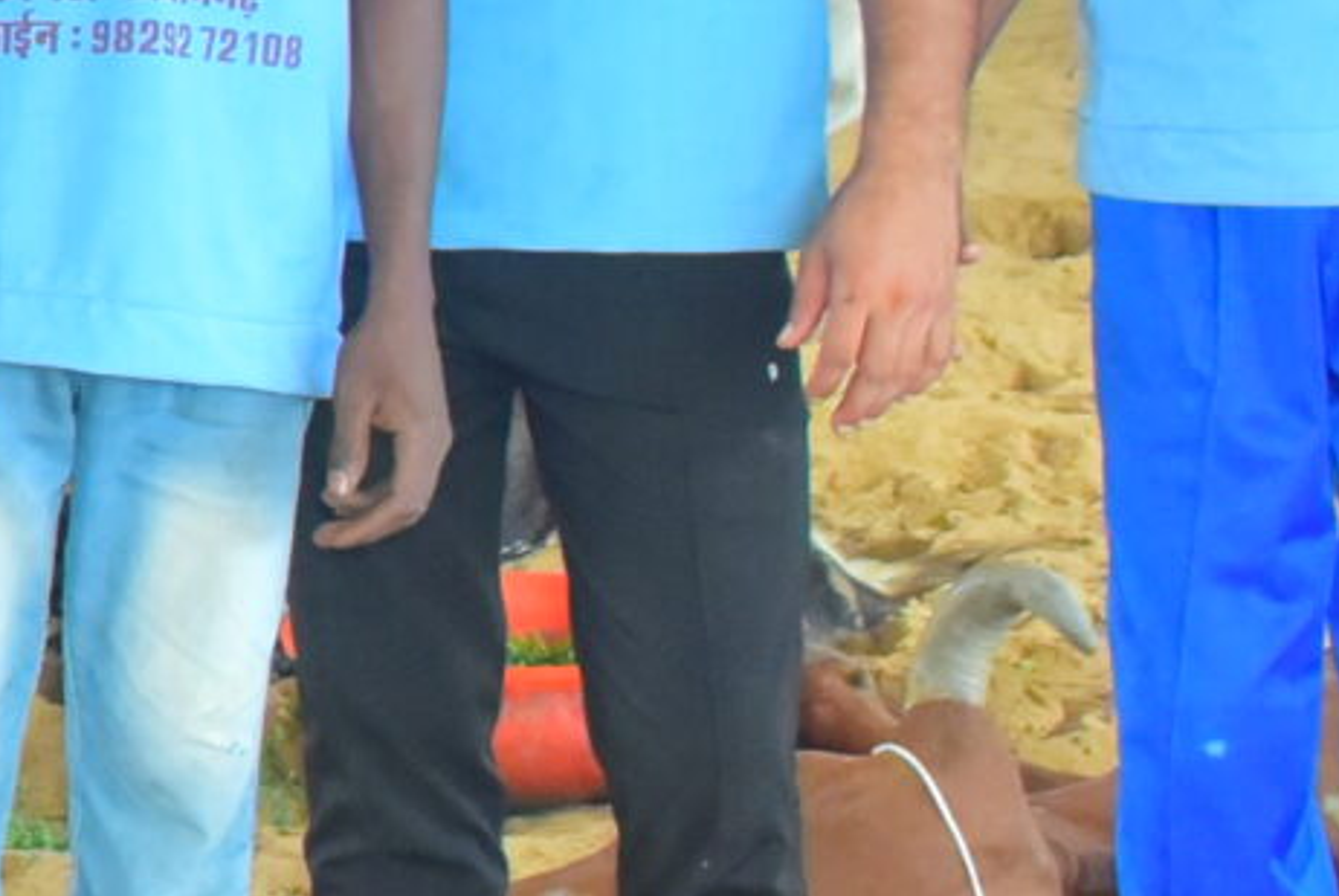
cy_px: -355
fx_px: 5770
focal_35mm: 155
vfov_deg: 8.7
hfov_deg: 11.7
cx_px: -1472
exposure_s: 1/125
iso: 3200
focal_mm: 28
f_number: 4
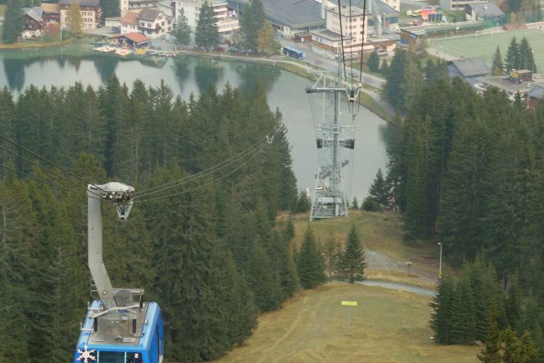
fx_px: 2479
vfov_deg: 8.4
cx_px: 286
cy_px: 209
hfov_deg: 12.5
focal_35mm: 164
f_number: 3.6
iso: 100
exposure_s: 1/100
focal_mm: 26.8
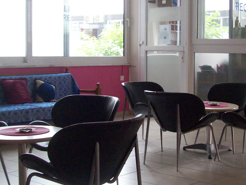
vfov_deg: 21.9
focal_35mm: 67
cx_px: 148
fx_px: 476
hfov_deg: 28.9
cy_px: 78
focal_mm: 6
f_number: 2.7
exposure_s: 1/95.7
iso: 200
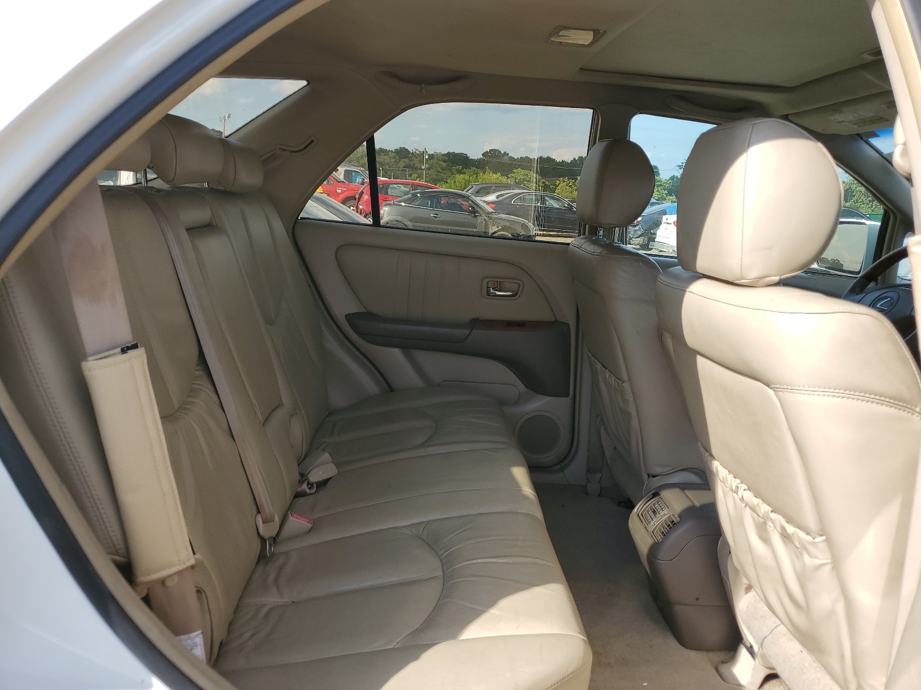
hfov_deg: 67.3
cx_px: 460
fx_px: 692
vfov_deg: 53.1
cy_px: 345
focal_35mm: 26
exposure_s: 1/1429
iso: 50
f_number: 1.5
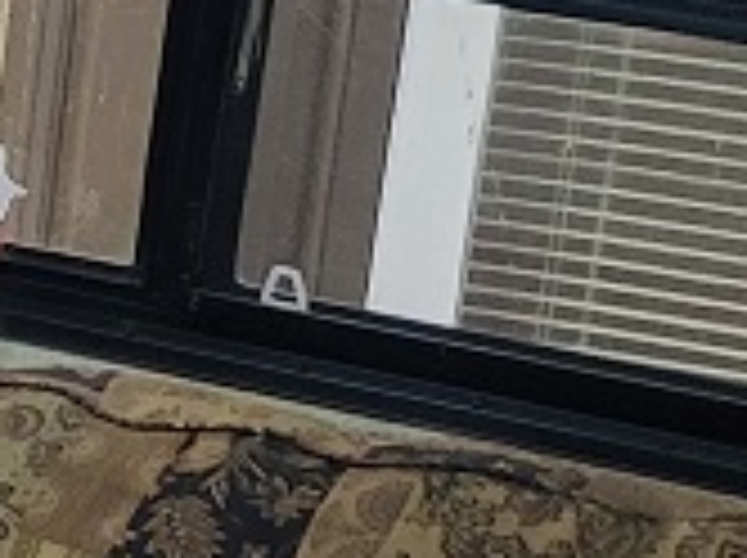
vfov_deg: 7.8
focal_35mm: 190
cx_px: -1206
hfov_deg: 9.1
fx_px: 4094
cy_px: 252
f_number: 1.8
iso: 400
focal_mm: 5.4
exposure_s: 1/40
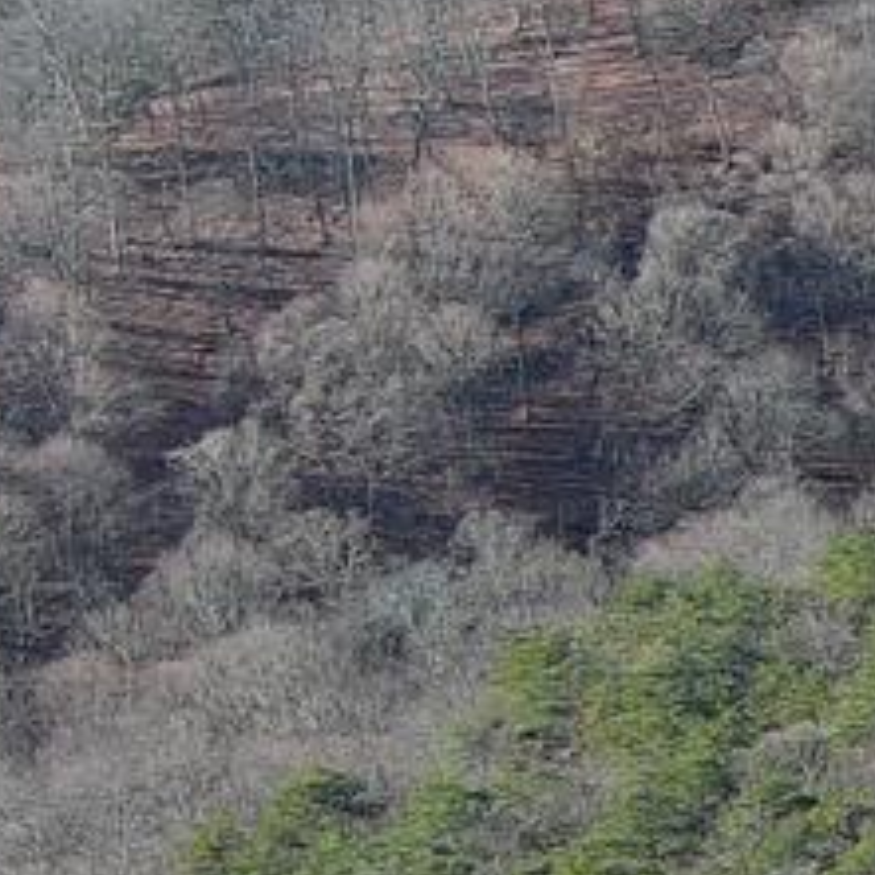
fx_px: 6520
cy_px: 703
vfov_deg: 7.7
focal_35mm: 228
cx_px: 2918
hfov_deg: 6.7
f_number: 2.8
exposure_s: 1/340
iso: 100
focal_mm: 10.57
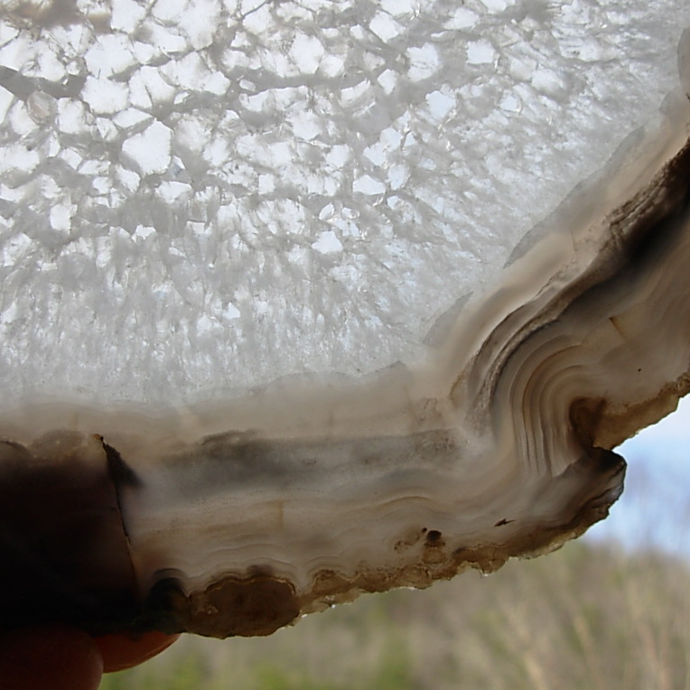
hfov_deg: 37.4
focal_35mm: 45
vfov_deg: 37.6
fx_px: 1015
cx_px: 404
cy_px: 346
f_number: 2.9
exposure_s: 1/627
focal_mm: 6.3
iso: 50
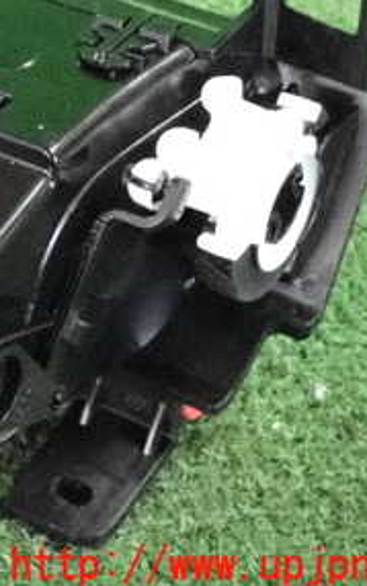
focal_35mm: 111
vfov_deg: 18.6
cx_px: -141
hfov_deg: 11.4
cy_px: 131
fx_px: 1775
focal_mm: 9.01
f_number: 3.2
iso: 5000
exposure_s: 1/125
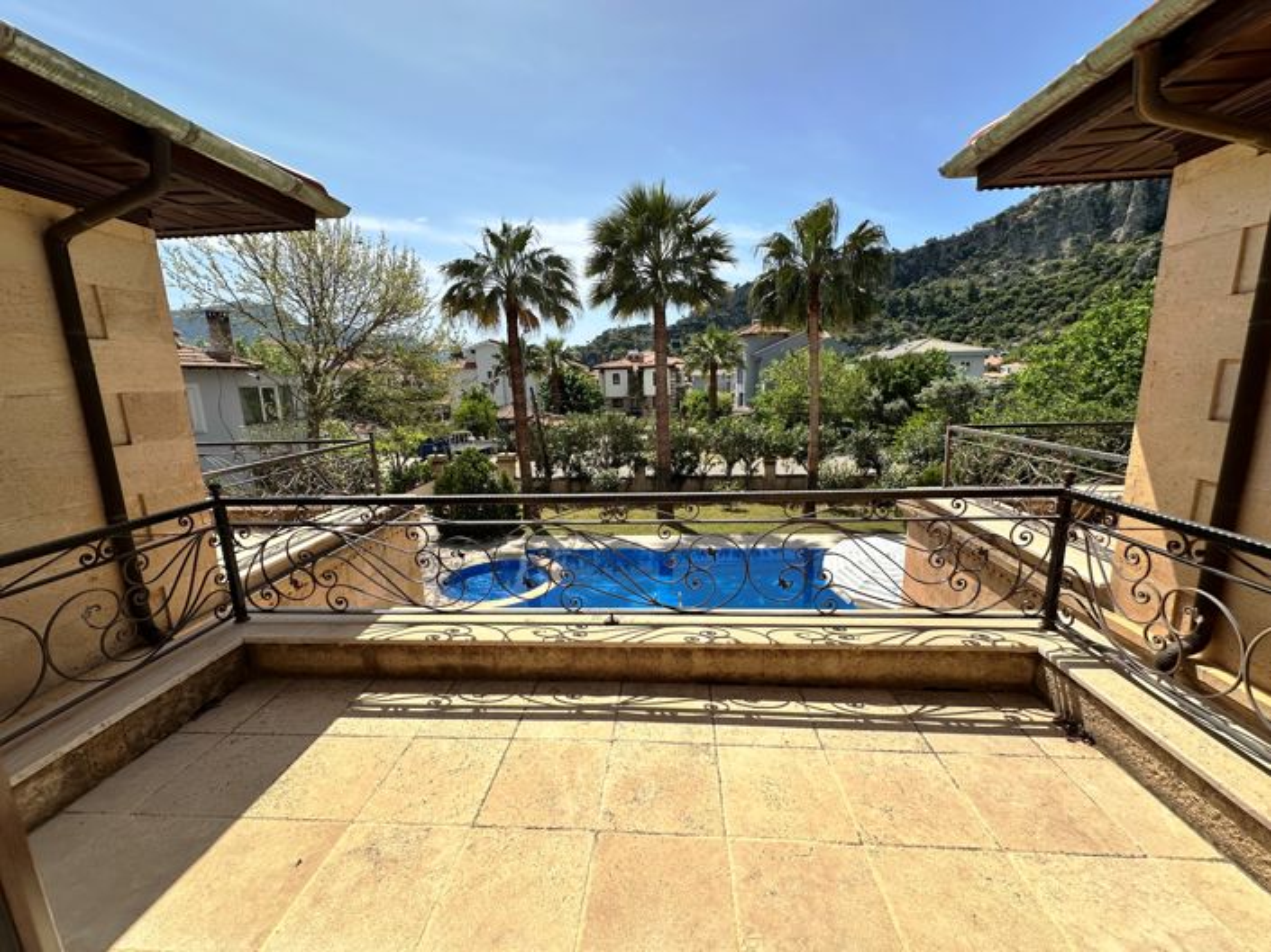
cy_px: 476
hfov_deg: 102.1
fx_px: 514
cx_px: 636
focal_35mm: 14
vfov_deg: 85.6
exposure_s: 1/1642
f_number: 2.2
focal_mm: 2.22
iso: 40
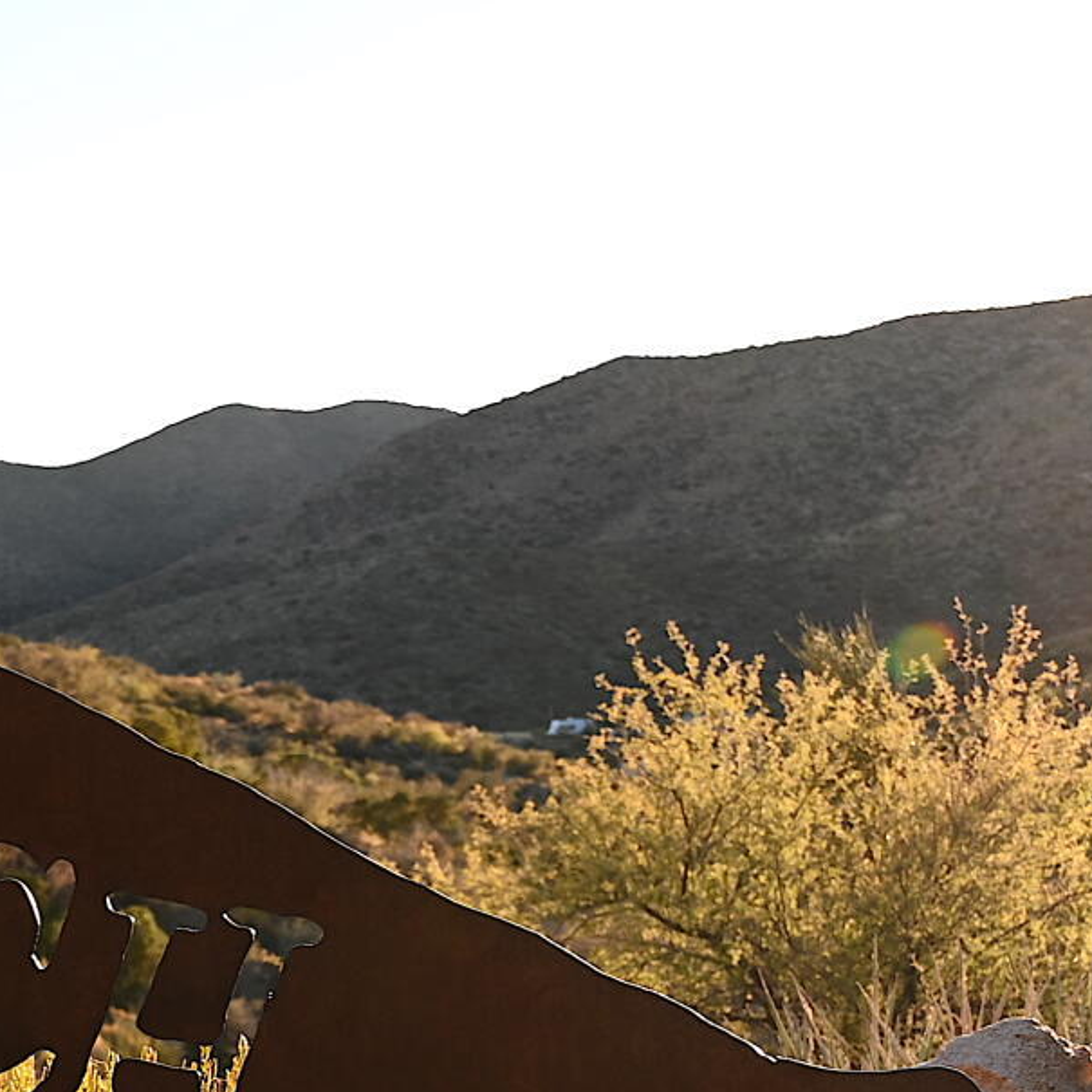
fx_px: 3605
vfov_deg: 16.9
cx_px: 97
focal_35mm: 101
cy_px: 1092
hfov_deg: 17.0
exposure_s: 1/125
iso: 100
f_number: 5.6
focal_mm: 24
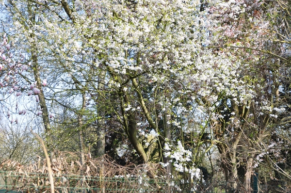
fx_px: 678
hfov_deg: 24.2
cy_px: 96
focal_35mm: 84
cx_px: 146
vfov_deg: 16.2
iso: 200
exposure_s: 1/125
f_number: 9
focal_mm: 56
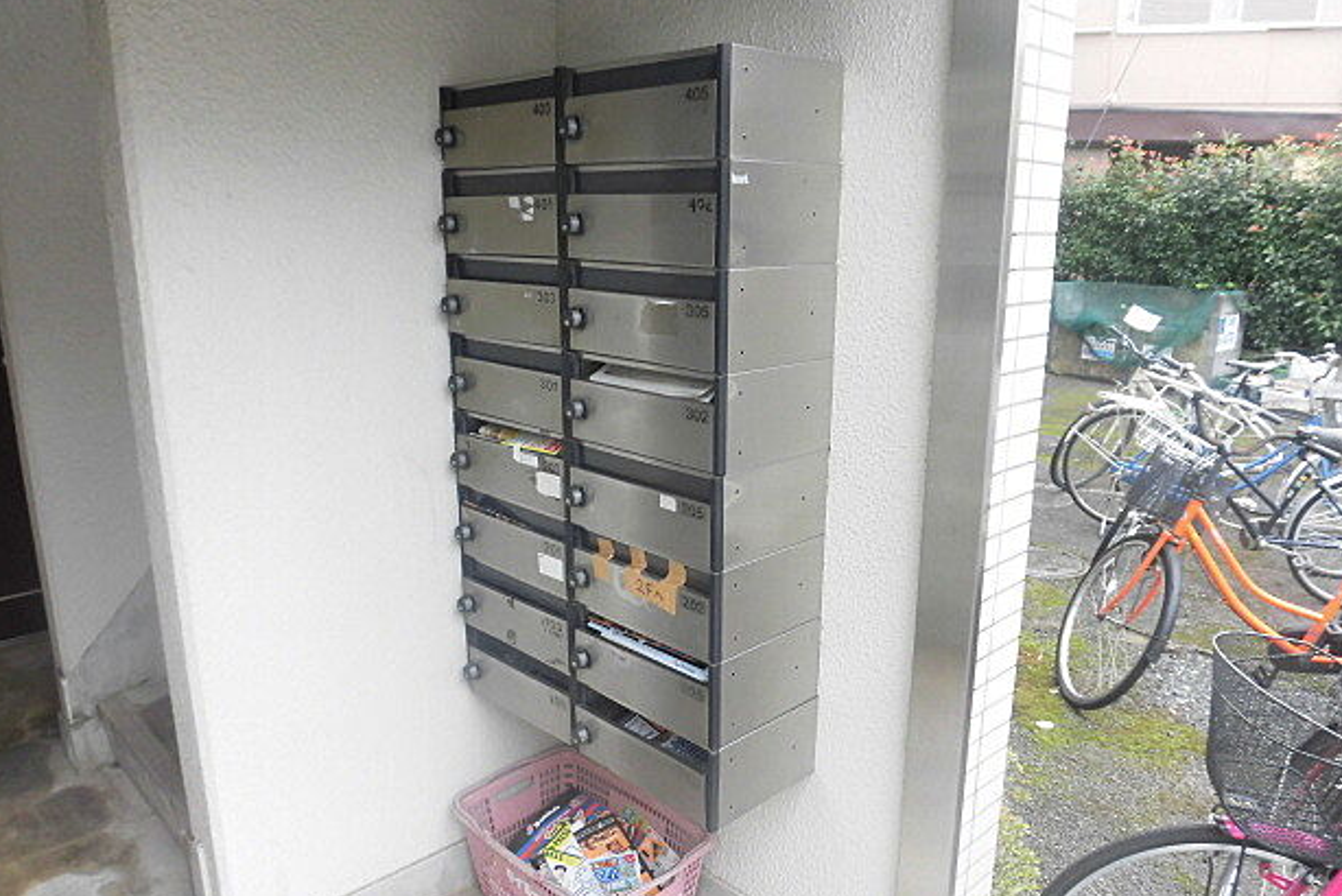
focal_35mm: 26
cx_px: 693
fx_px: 970
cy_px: 472
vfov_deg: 49.6
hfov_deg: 69.3
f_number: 3.1
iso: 125
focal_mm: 4.3
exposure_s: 1/100
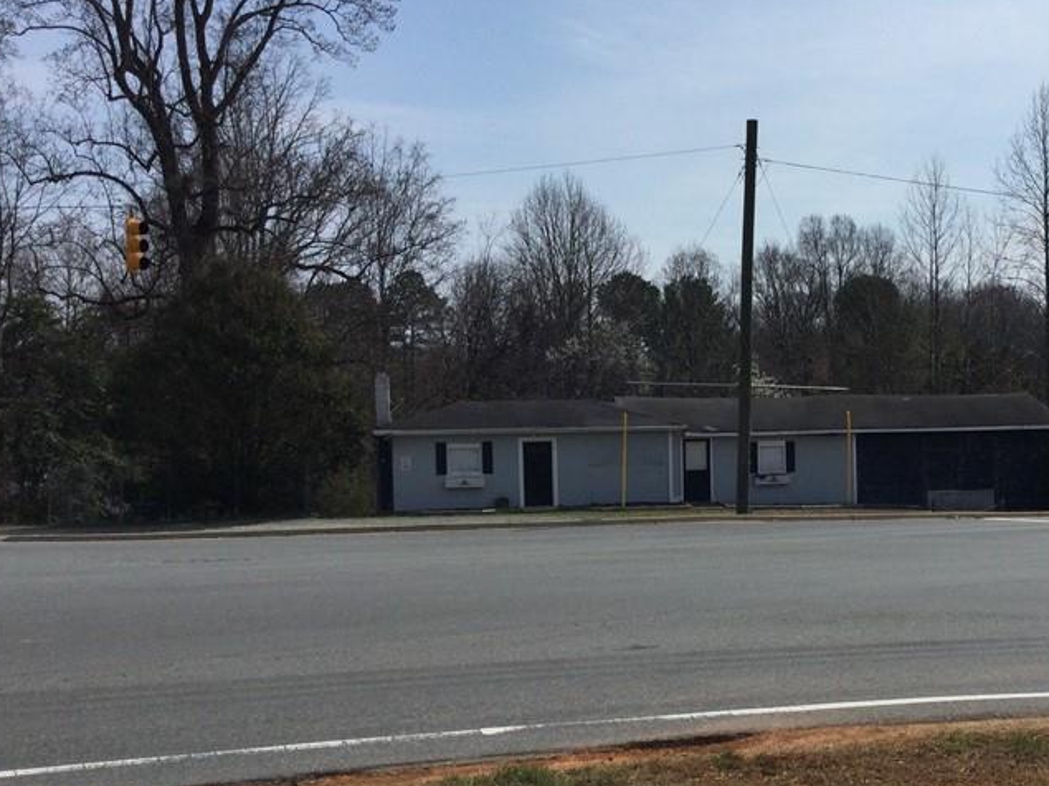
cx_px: 800
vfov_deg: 29.0
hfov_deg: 37.2
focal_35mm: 50
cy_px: 464
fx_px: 1515
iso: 25
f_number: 2.4
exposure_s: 1/3135
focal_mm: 3.3
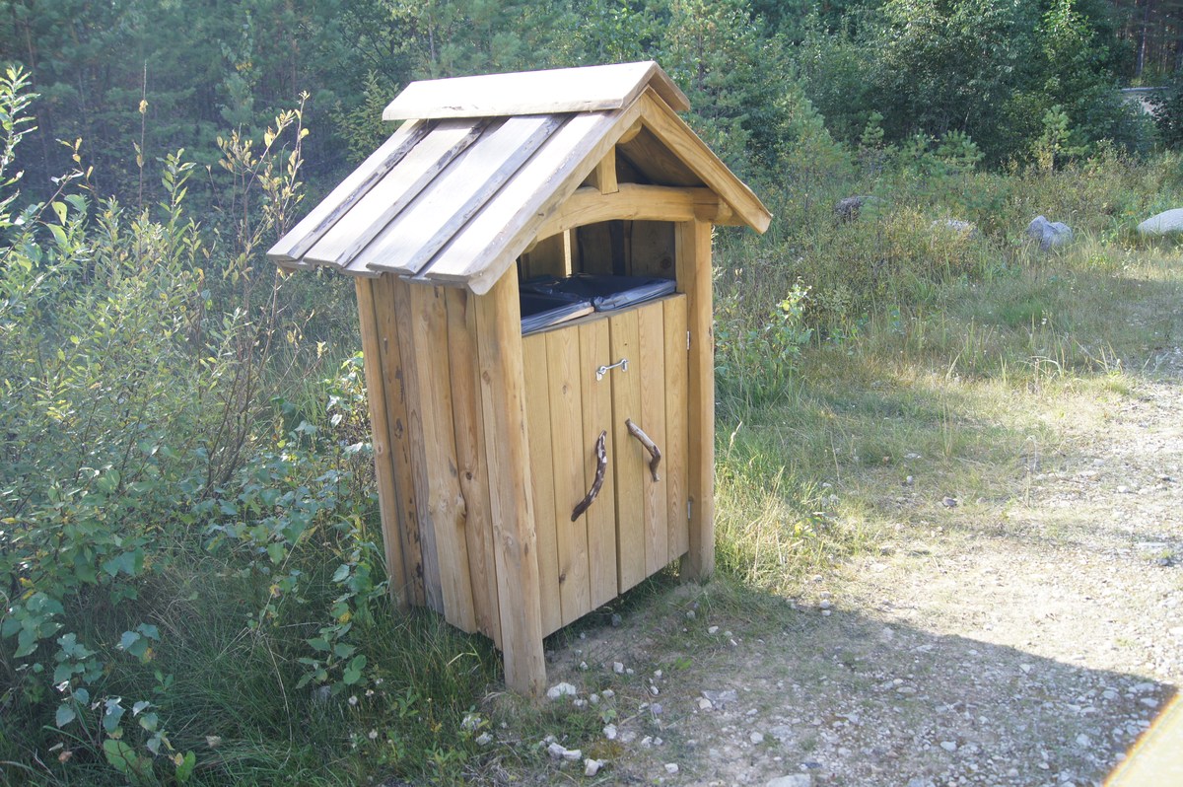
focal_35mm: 27
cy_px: 394
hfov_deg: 67.4
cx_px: 592
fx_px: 886
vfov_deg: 47.9
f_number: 5
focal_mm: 18
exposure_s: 1/80
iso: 100
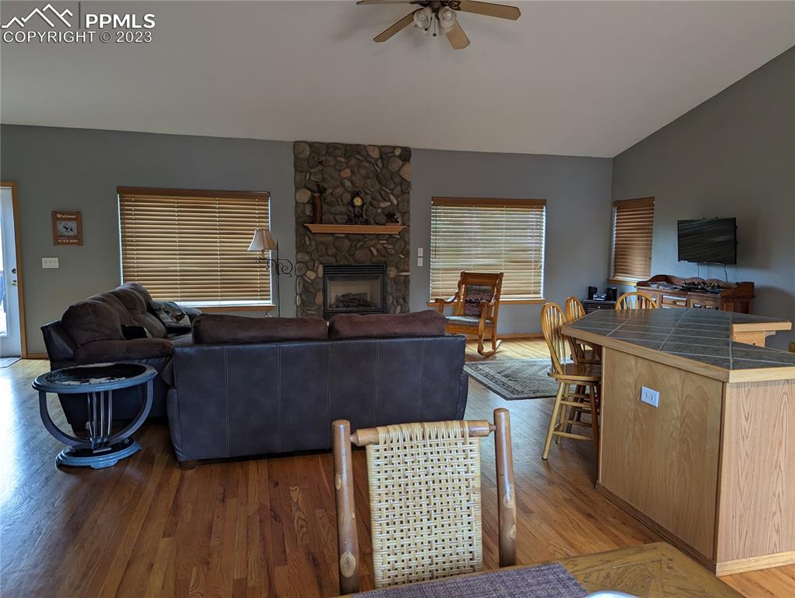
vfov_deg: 56.9
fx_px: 552
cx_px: 398
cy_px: 299
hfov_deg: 71.5
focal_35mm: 24
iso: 122
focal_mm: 6.81
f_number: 1.85
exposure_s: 1/40
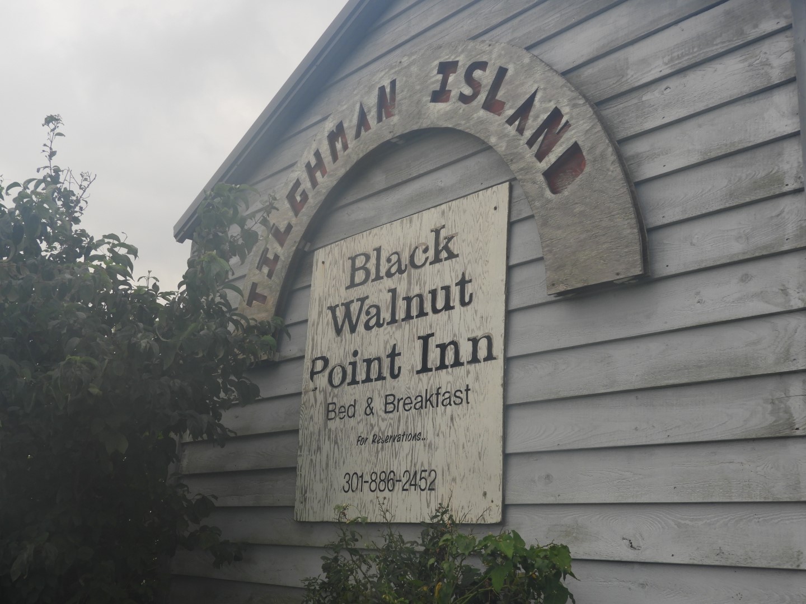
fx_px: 931
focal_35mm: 40
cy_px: 302
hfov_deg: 46.8
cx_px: 403
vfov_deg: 36.0
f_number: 3.8
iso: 100
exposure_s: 1/320
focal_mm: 7.2
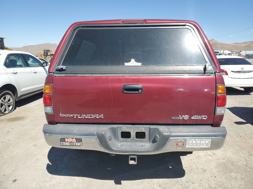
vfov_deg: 53.1
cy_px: 94
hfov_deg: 67.3
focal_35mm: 26
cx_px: 126
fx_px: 190
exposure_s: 1/1429
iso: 50
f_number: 1.5
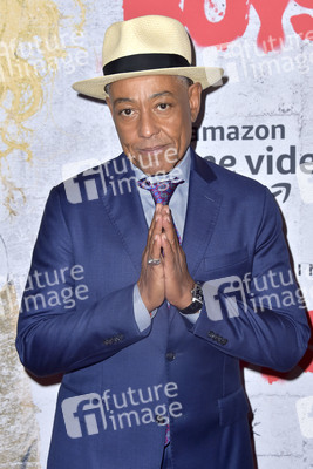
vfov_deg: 20.8
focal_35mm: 98
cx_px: 156
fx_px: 1277
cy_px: 234
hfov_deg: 14.0
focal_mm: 98
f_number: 7.1
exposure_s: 1/250
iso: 320
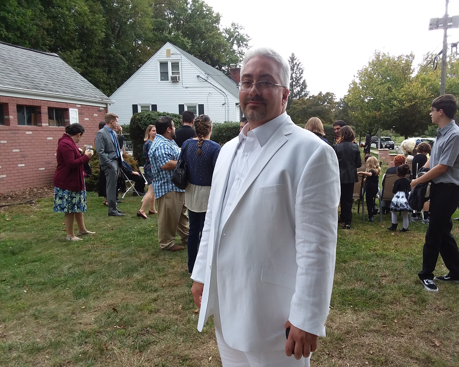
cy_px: 189
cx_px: 252
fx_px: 394
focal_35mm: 29
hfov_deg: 60.3
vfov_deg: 50.0
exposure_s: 1/254
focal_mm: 2.91
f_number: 1.9
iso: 50
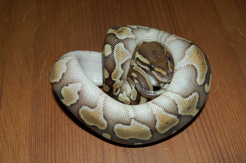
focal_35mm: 42
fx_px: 287
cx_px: 125
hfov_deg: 46.4
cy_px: 82
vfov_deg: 31.8
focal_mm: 26
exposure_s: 1/320
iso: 400
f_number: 5.6
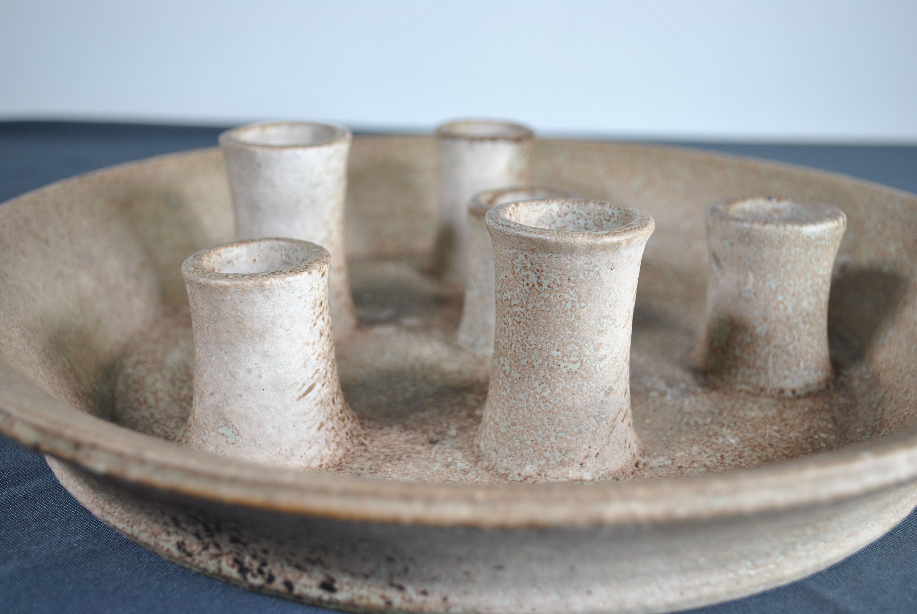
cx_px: 458
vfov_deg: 29.9
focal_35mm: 45
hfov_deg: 43.6
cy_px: 307
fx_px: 1148
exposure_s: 1/100
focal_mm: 30
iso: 200
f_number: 5
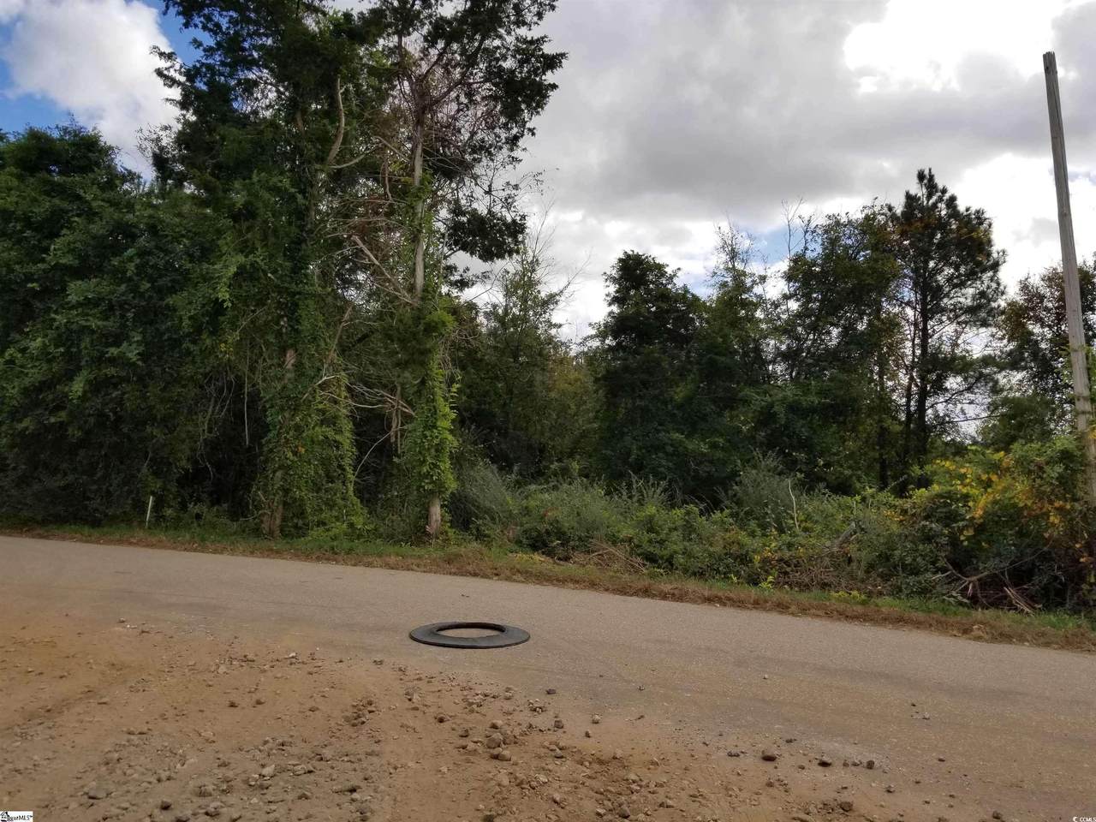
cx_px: 548
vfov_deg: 53.1
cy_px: 411
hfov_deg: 67.3
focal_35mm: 26
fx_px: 823
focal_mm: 4.3
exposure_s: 1/2760
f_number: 1.7
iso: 50
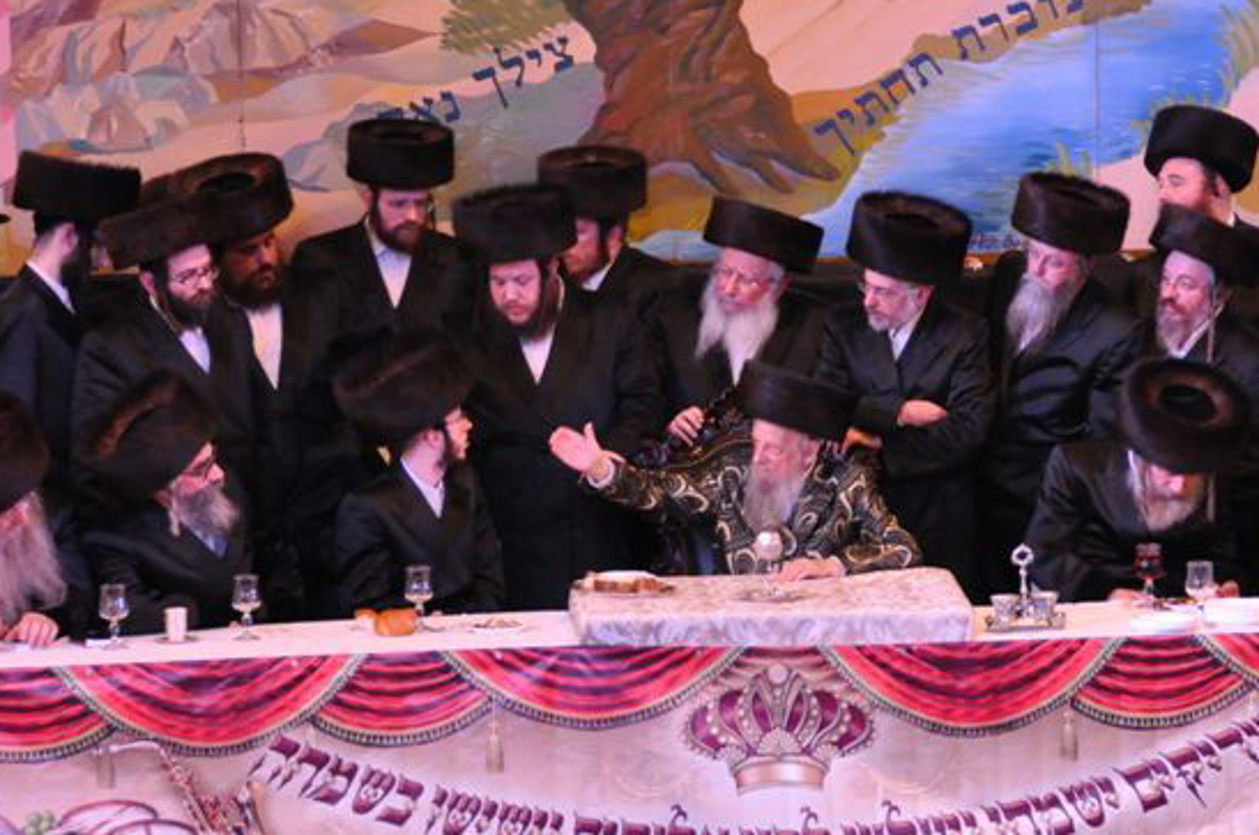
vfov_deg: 7.6
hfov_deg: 11.4
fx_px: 6286
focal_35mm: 180
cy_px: 325
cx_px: 725
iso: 3200
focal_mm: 82
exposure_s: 1/25
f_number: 5
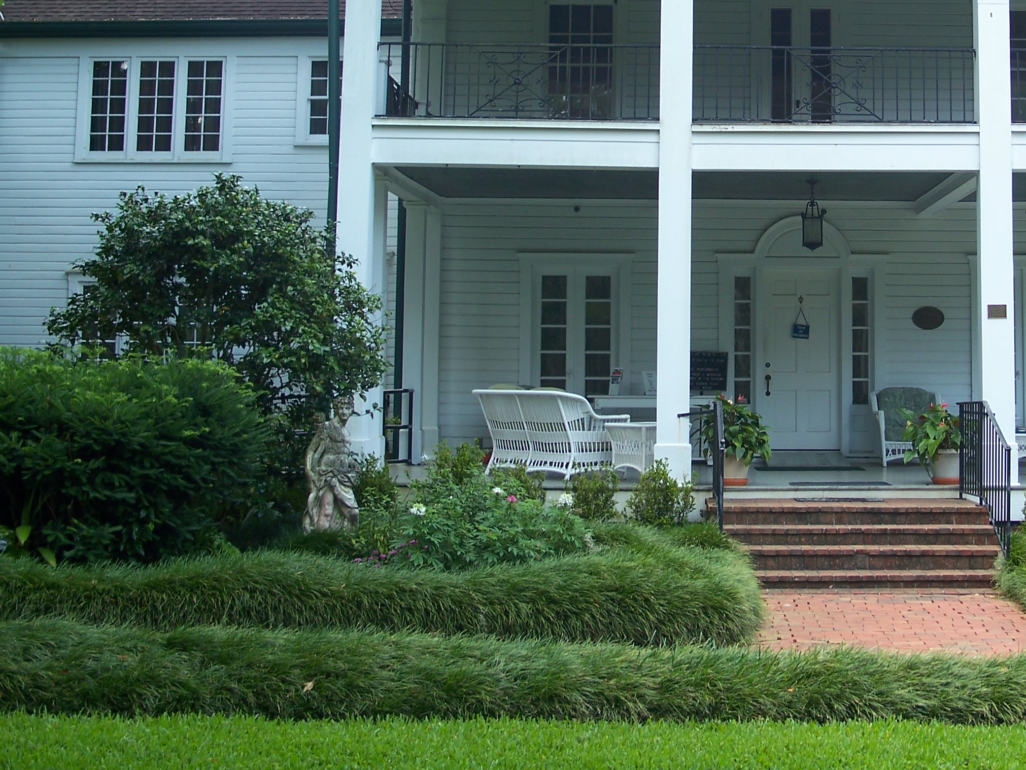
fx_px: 1719
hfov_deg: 32.9
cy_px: 203
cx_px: 704
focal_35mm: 58
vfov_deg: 25.0
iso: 64
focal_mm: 7.8
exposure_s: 1/160
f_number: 2.8
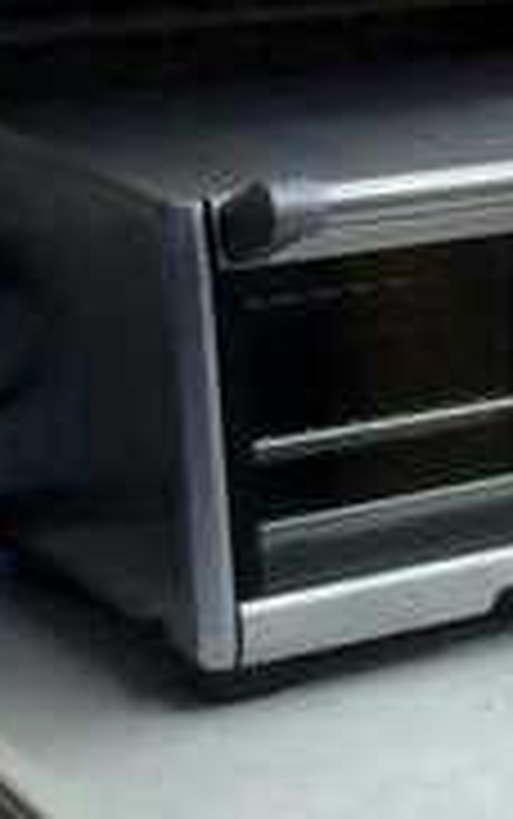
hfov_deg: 7.4
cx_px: 1746
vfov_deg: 14.0
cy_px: 189
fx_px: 3328
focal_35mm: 149
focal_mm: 3.3
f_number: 2.4
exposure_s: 1/24
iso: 64
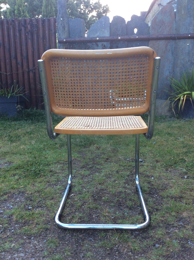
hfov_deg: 44.1
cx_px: 97
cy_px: 130
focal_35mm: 32
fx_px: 240
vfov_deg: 56.9
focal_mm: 3.3
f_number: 2.4
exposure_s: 1/100
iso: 50
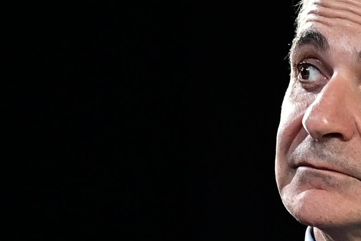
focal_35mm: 494
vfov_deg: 2.8
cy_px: 145
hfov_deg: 4.2
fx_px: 4953
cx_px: 308
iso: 1000
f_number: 2.8
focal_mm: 200
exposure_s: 1/250
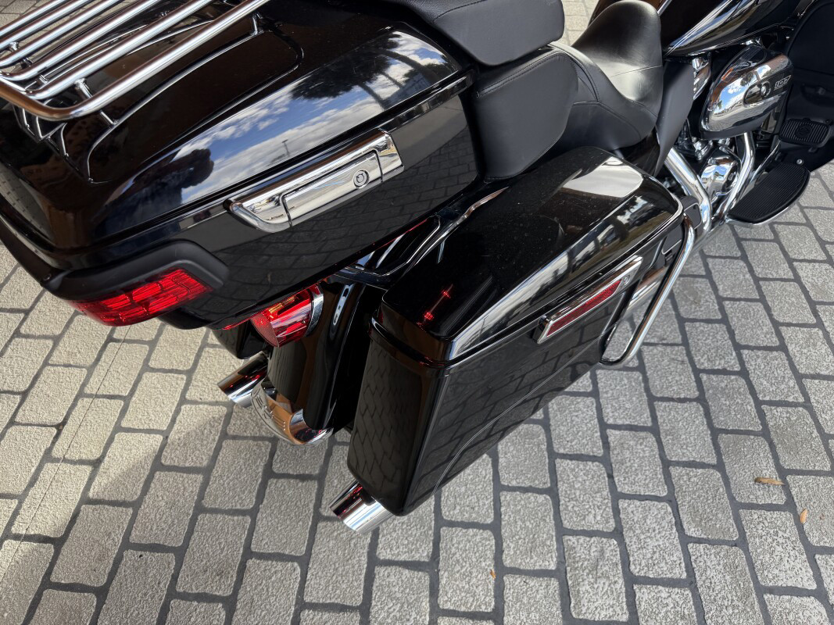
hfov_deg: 71.6
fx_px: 578
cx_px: 417
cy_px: 312
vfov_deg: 56.8
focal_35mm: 24
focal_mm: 6.76
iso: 80
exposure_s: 1/273
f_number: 1.78
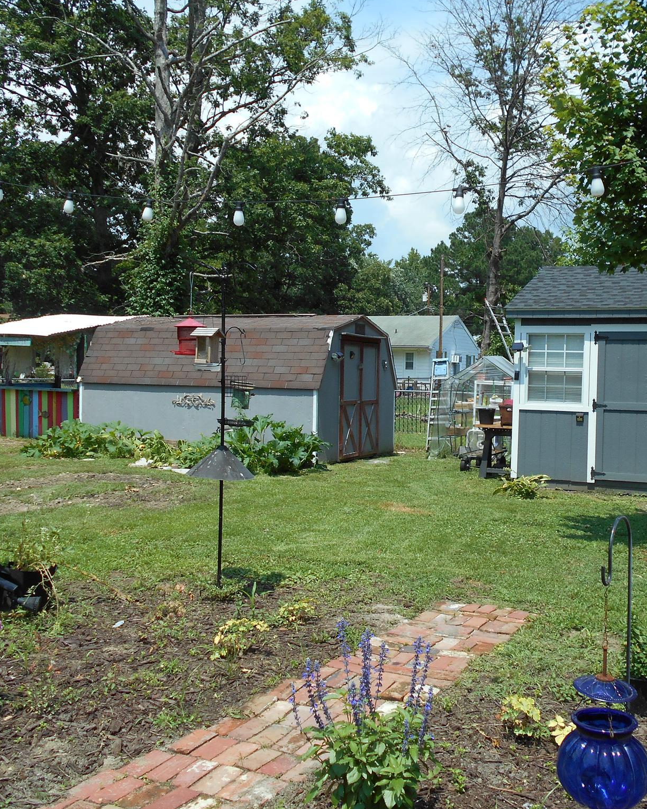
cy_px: 403
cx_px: 376
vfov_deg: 52.8
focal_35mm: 34
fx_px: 814
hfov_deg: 43.2
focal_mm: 4.6
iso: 80
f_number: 3.2
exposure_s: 1/800
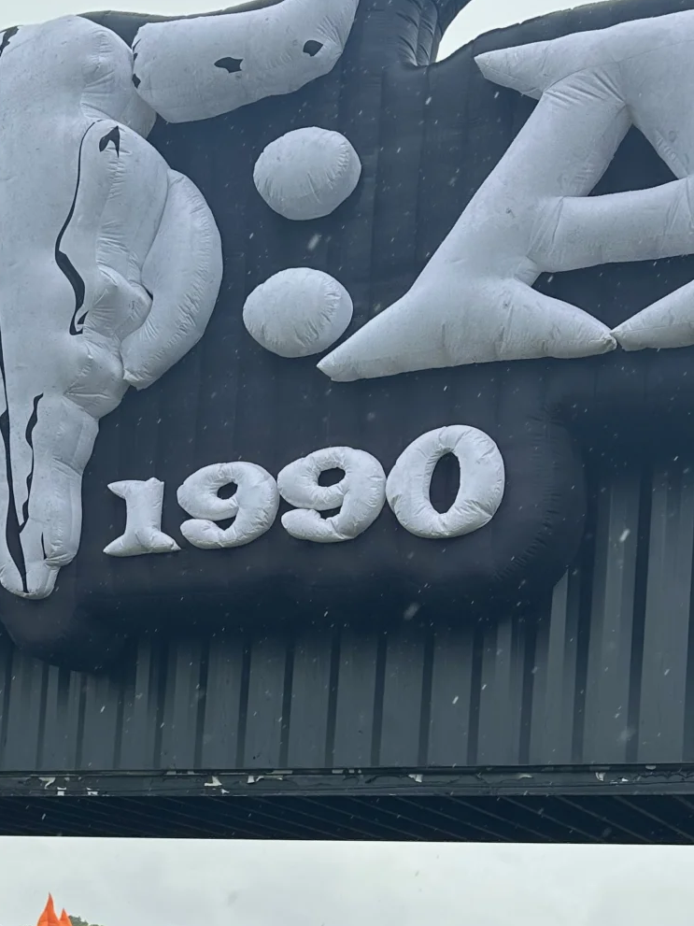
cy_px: 879
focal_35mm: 62
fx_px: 1658
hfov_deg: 23.4
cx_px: 186
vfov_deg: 29.5
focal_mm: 6.86
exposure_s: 1/1256
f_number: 1.78
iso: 80
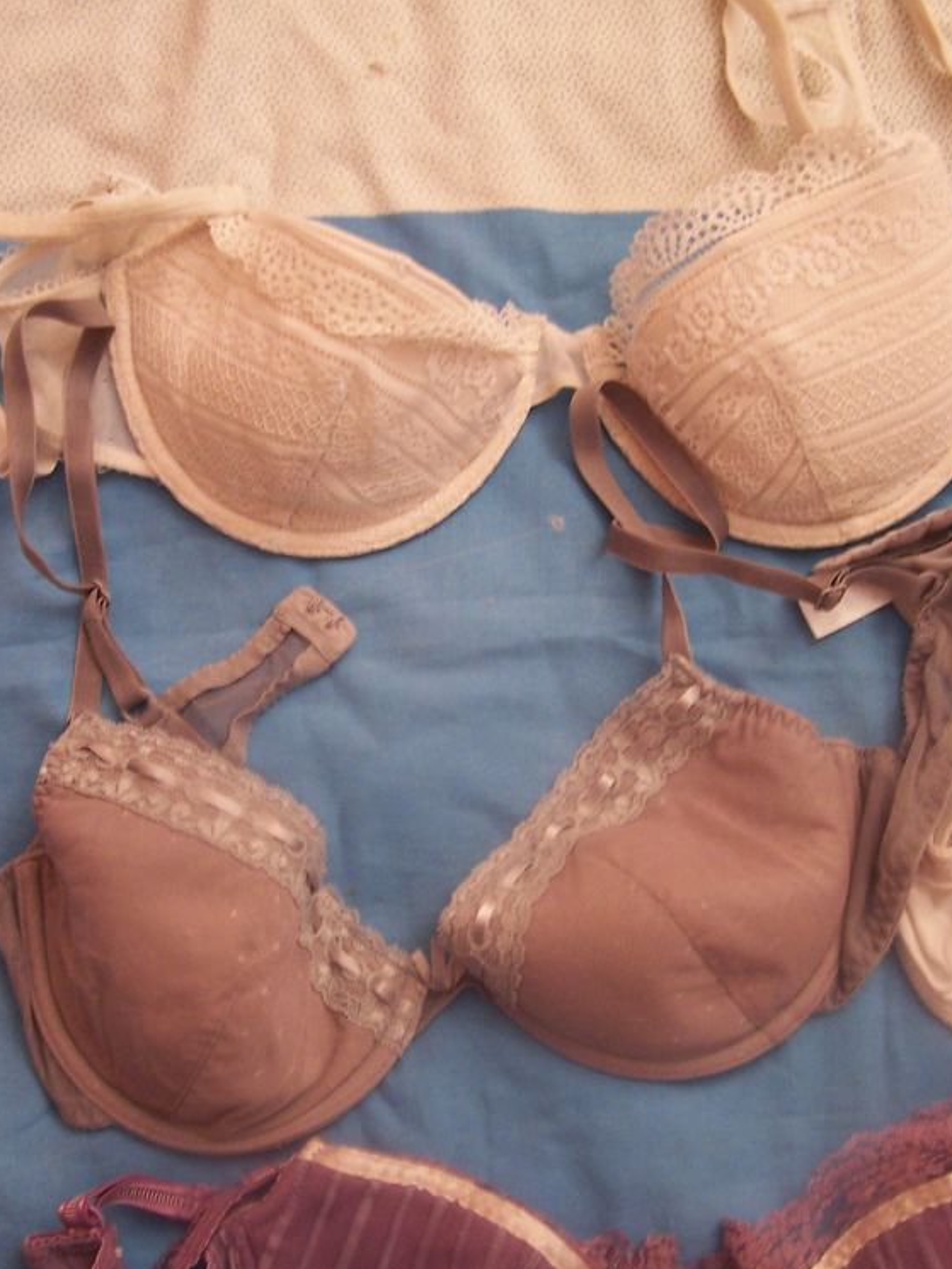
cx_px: 468
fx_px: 1870
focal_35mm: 51
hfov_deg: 28.6
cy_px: 712
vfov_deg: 37.4
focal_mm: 6.3
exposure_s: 1/10
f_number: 2.8
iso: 140
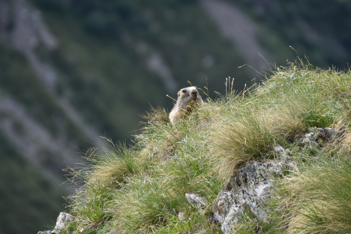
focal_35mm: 572
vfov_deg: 2.4
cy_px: 101
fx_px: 5578
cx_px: 190
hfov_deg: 3.6
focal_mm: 300
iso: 320
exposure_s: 1/500
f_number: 5.6
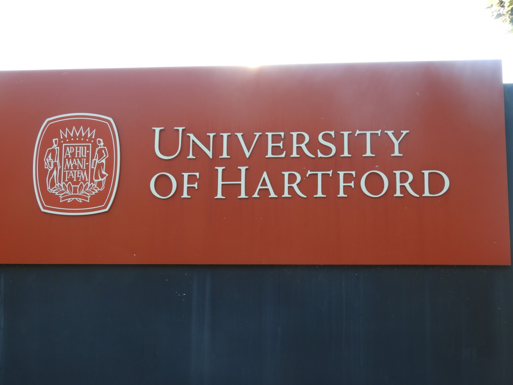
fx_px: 815
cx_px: 256
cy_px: 192
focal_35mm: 55
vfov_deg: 26.6
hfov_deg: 34.9
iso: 100
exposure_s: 1/60
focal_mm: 9.9
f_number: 4
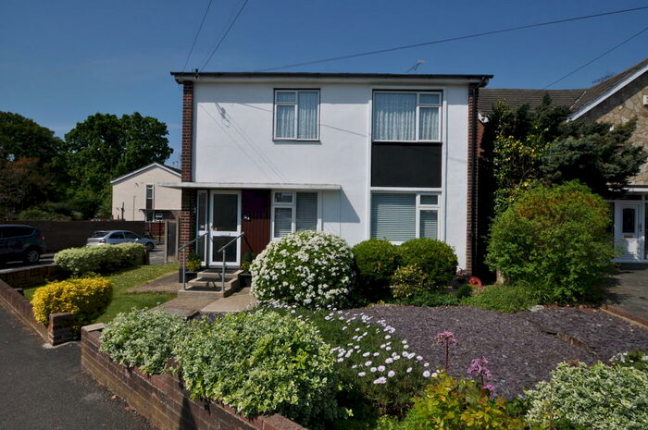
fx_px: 324
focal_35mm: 18
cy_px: 215
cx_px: 324
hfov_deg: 90.1
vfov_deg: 67.3
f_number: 11
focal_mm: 12
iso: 200
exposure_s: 1/400
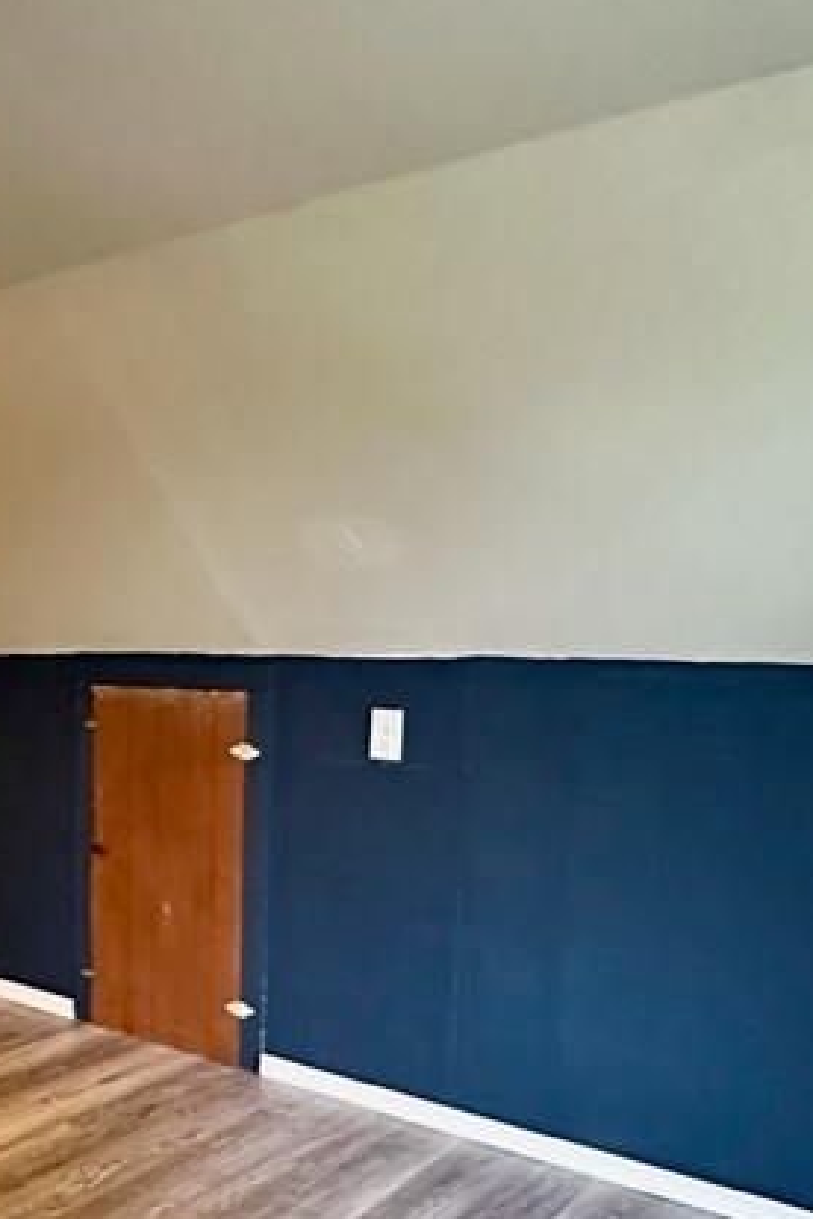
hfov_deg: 33.8
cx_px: 9
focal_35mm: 36
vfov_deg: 52.4
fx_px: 1219
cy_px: 783
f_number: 2.2
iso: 1250
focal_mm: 2.22
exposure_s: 1/60
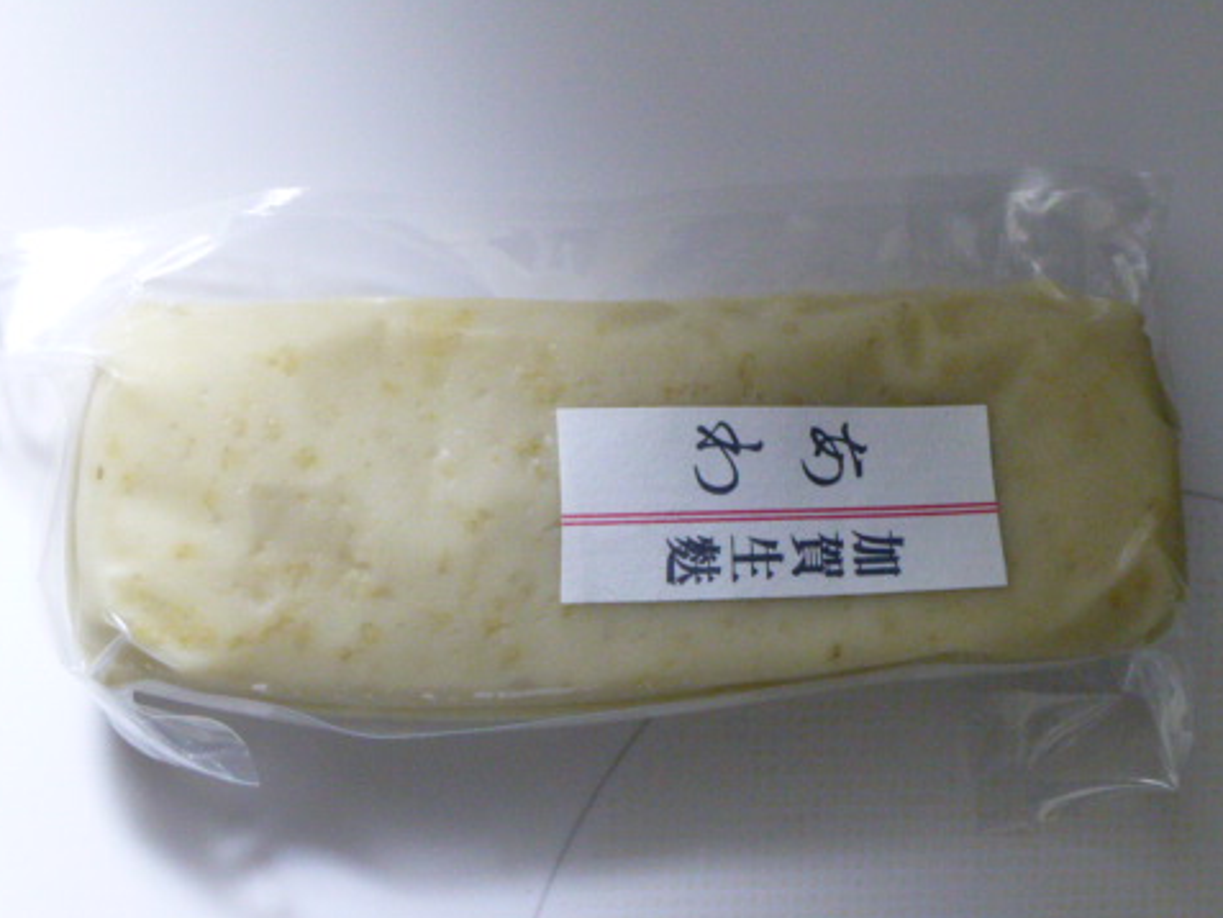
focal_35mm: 55
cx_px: 618
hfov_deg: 34.9
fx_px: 1944
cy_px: 562
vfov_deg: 26.5
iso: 800
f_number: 3.8
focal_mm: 7.4
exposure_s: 1/8
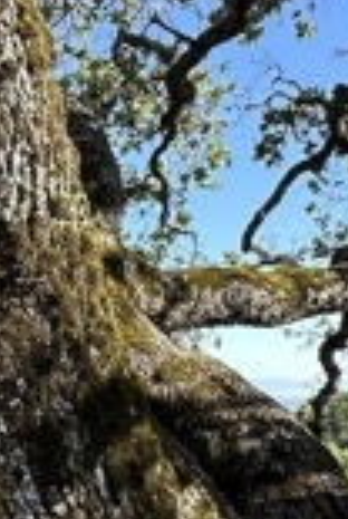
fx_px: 866
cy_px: 465
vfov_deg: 31.8
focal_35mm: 60
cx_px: -57
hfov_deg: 21.3
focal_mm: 2.22
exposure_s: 1/442
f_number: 2.2
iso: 40
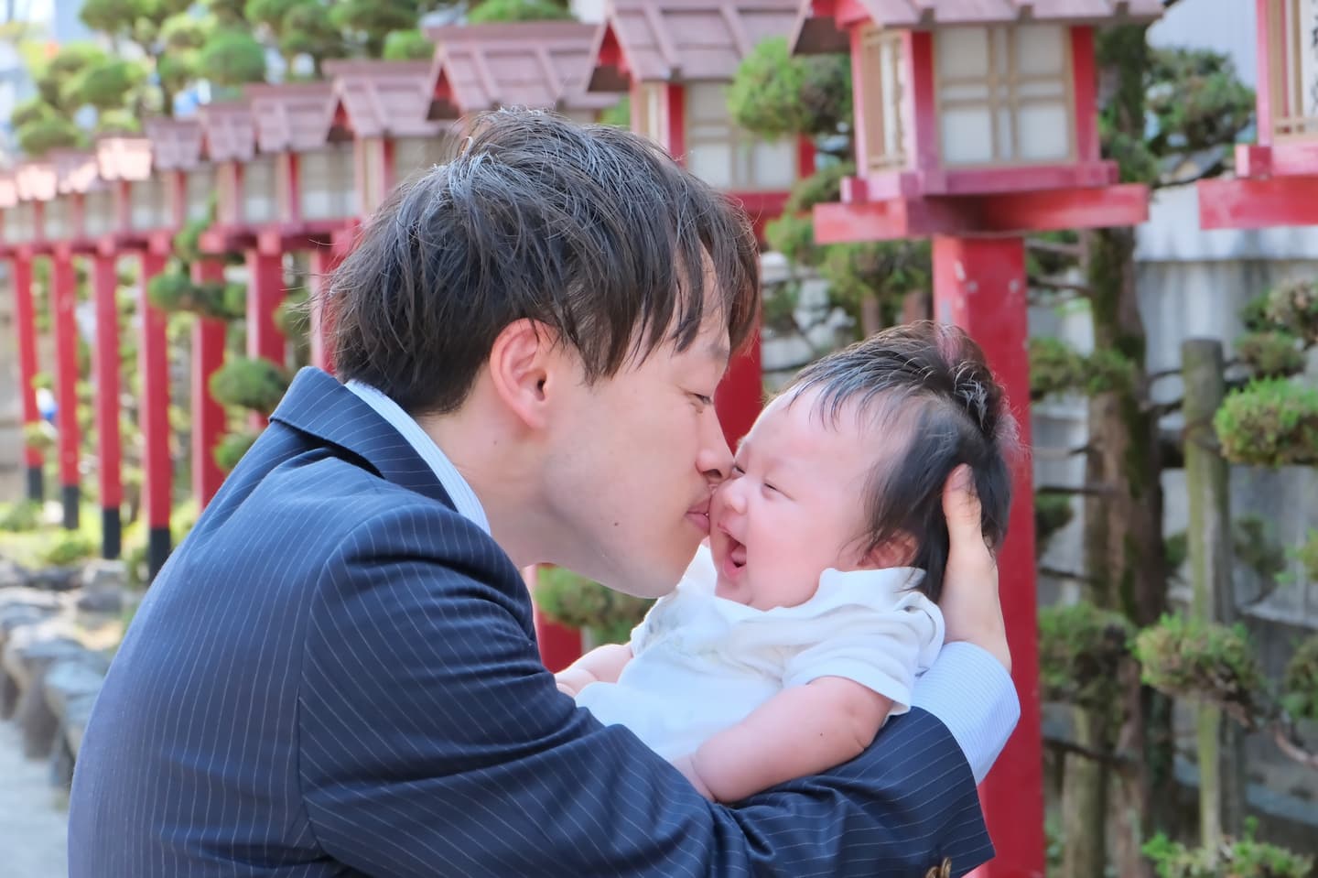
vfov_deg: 13.0
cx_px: 659
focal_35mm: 105
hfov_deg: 19.5
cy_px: 439
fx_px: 3843
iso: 1600
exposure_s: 1/250
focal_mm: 70
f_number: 8
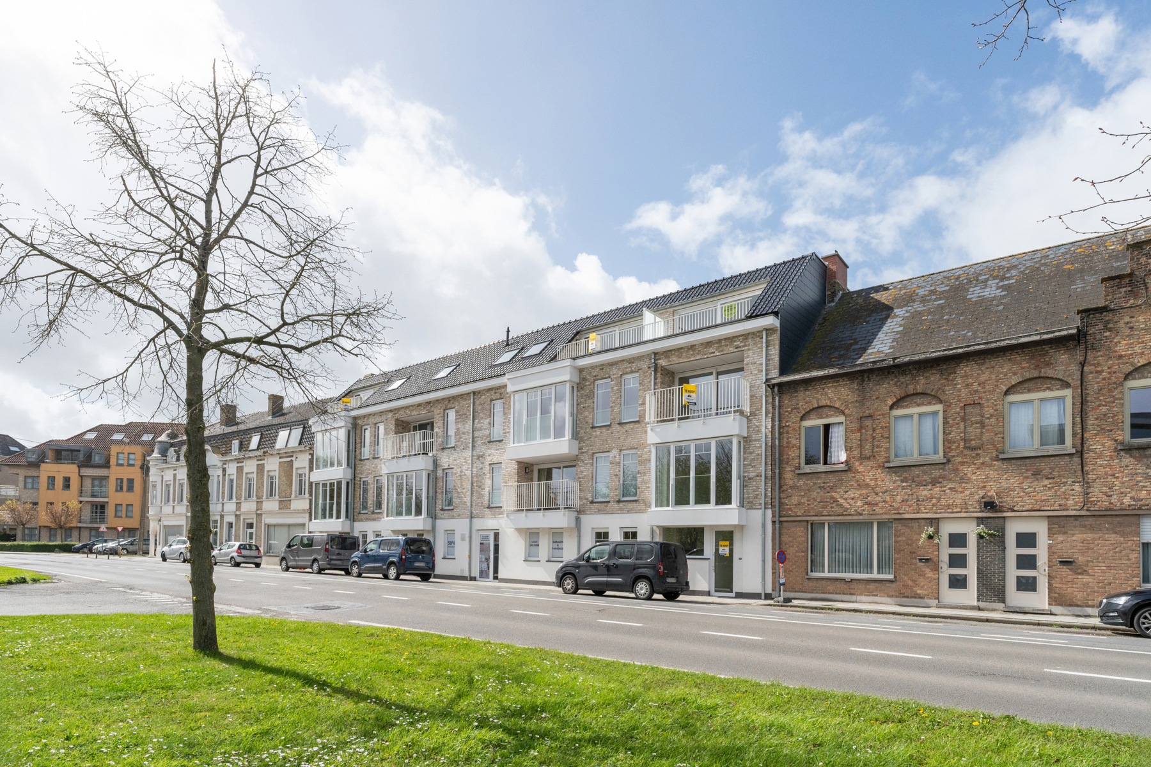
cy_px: 384
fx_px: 617
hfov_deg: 86.0
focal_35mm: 19
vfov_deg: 63.7
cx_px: 576
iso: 800
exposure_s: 1/1250
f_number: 13
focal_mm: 19.3
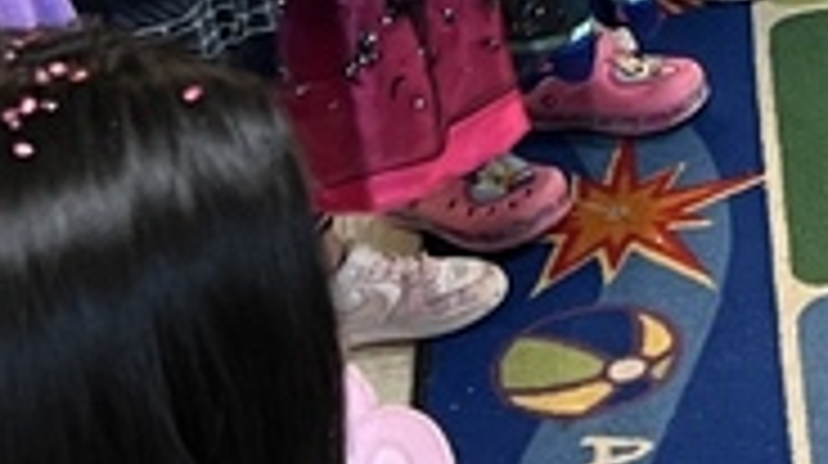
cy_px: -793
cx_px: 1296
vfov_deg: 7.0
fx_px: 3465
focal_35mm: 158
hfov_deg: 12.8
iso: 100
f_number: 1.5
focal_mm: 5.7
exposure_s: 1/60
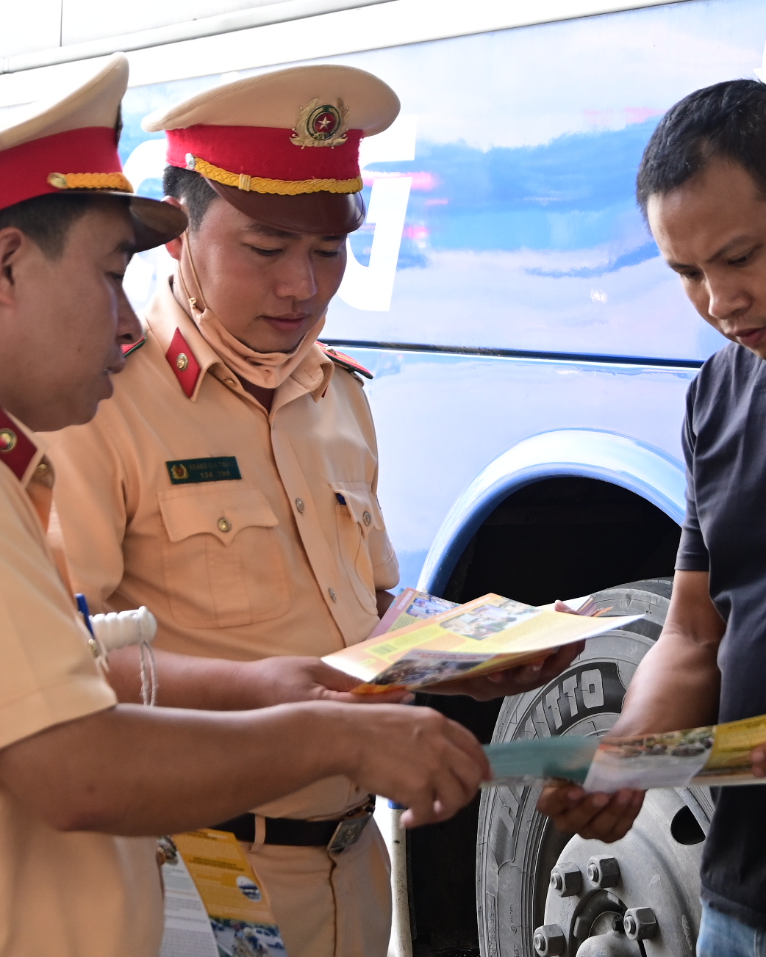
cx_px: 529
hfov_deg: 16.1
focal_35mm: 95
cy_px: 477
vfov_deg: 20.2
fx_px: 2693
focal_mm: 45
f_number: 5.6
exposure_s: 1/200
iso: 640
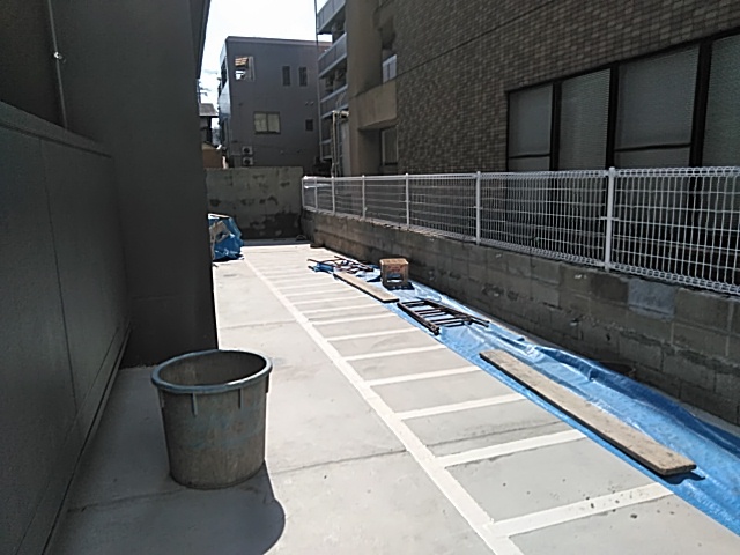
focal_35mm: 27
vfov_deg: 51.4
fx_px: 577
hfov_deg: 65.3
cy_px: 278
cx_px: 370
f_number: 2.2
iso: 60
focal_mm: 3.46
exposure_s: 1/1471
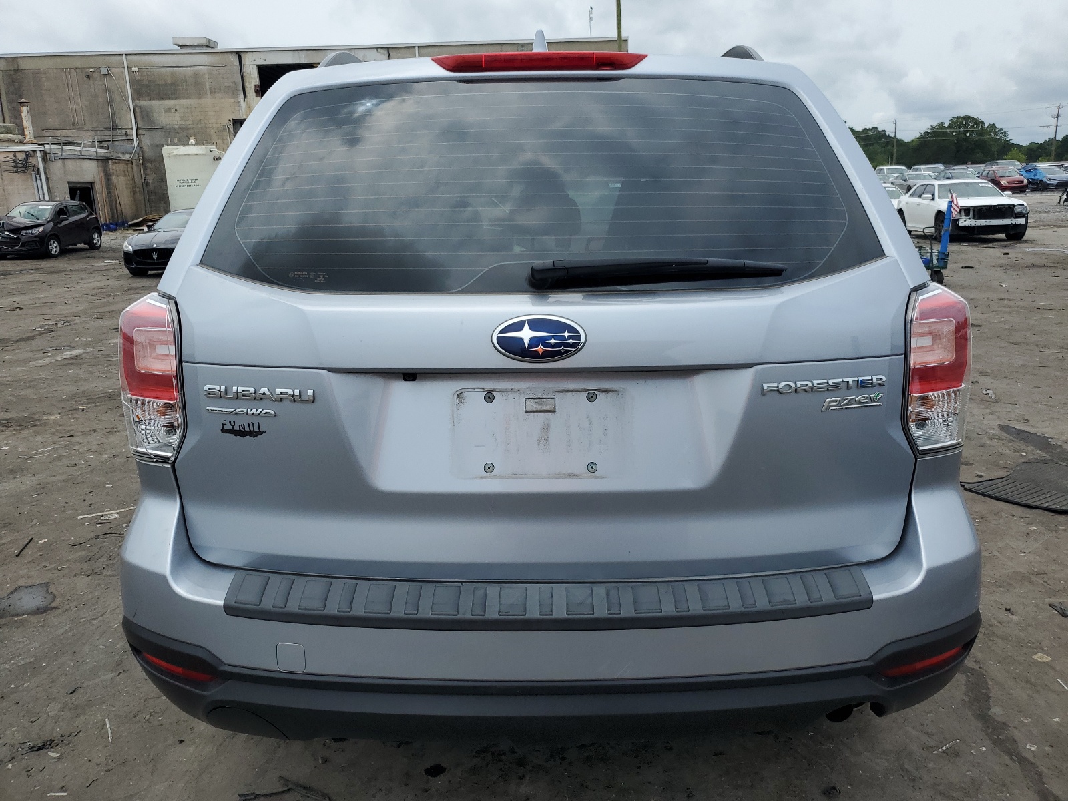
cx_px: 534
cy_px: 400
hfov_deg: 67.3
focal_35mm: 26
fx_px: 802
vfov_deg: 53.1
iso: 50
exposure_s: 1/5000
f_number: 1.5
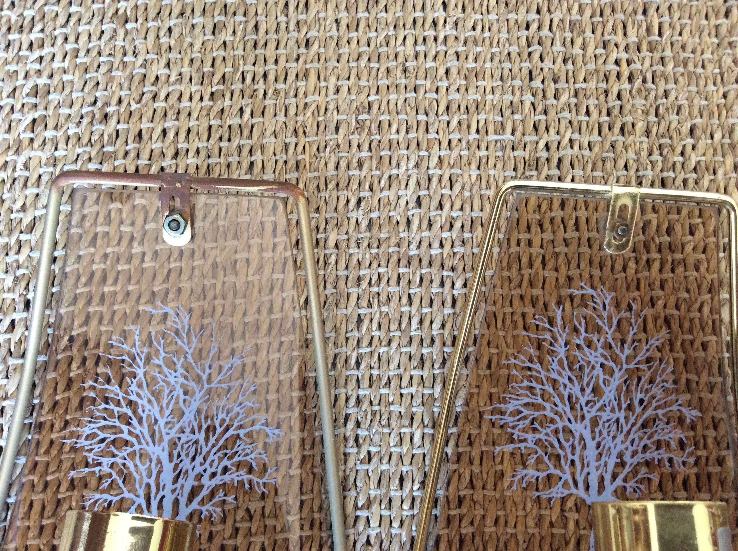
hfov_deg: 56.9
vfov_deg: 44.1
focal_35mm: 32
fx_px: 681
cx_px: 369
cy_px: 276
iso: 200
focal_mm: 3.3
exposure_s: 1/25
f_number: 2.4
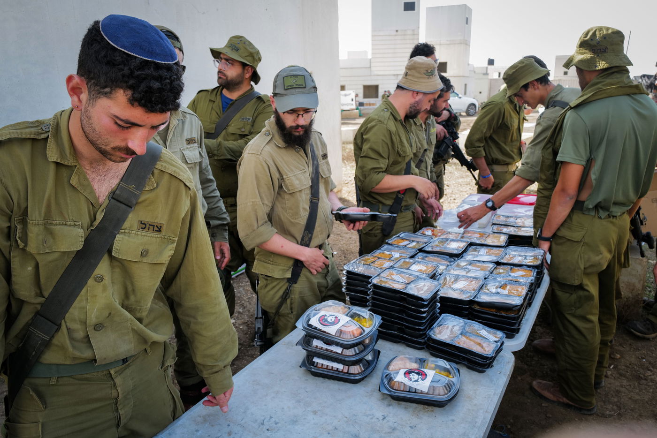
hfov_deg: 65.5
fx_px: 511
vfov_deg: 46.4
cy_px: 219
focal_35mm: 28
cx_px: 328
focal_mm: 28
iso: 400
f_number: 7.1
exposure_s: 1/250
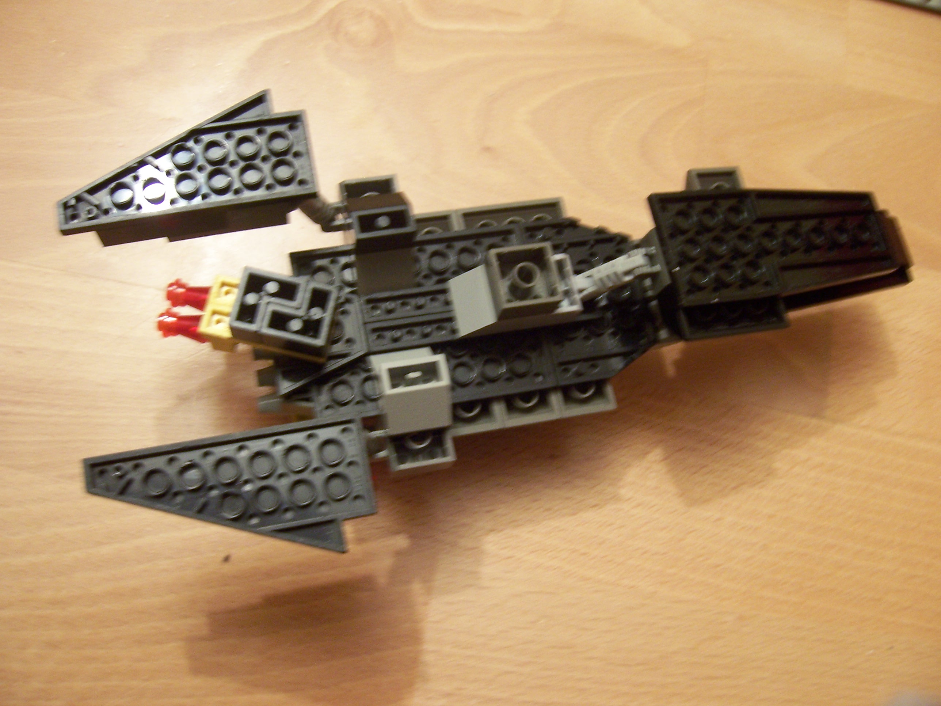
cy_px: 353
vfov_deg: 39.7
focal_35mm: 36
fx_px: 979
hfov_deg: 51.4
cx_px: 470
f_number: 2.8
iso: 160
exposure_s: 1/10
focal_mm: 6.2
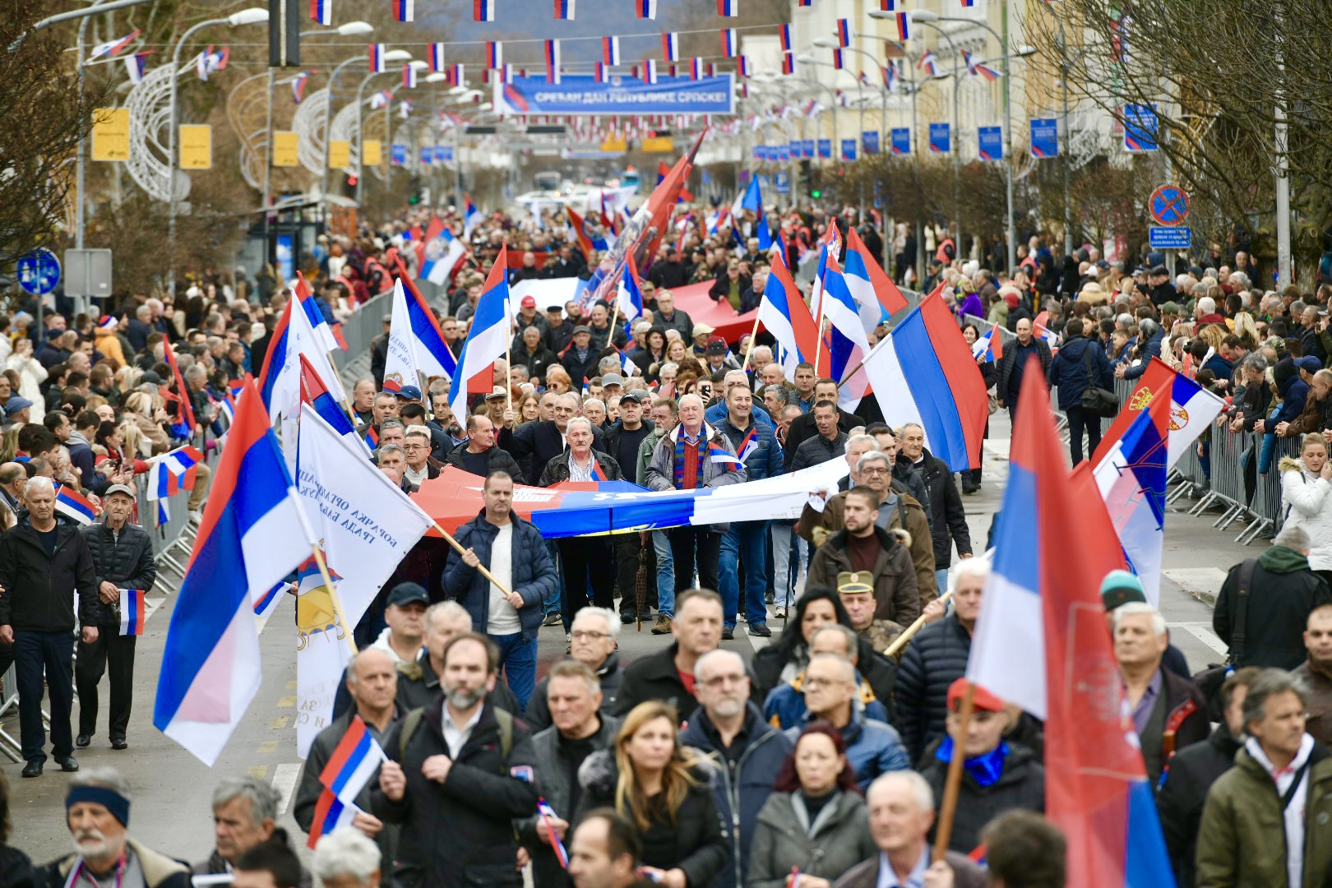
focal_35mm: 200
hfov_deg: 10.3
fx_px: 7399
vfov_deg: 6.9
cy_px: 444
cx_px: 666
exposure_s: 1/640
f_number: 4.5
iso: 320
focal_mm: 200
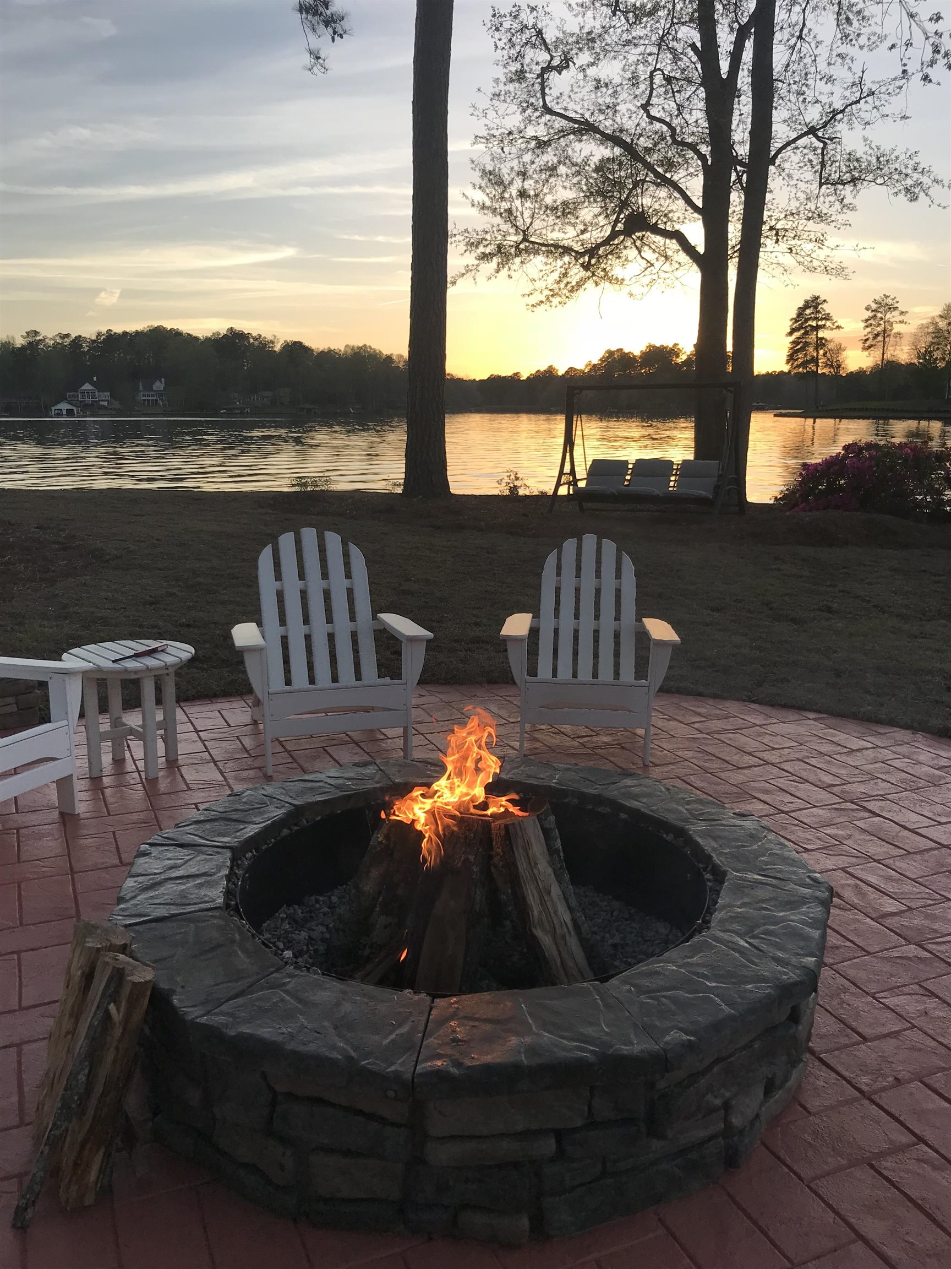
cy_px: 634
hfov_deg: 49.7
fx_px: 1026
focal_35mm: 28
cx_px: 476
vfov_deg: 63.4
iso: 20
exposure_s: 1/754
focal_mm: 3.99
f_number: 1.8
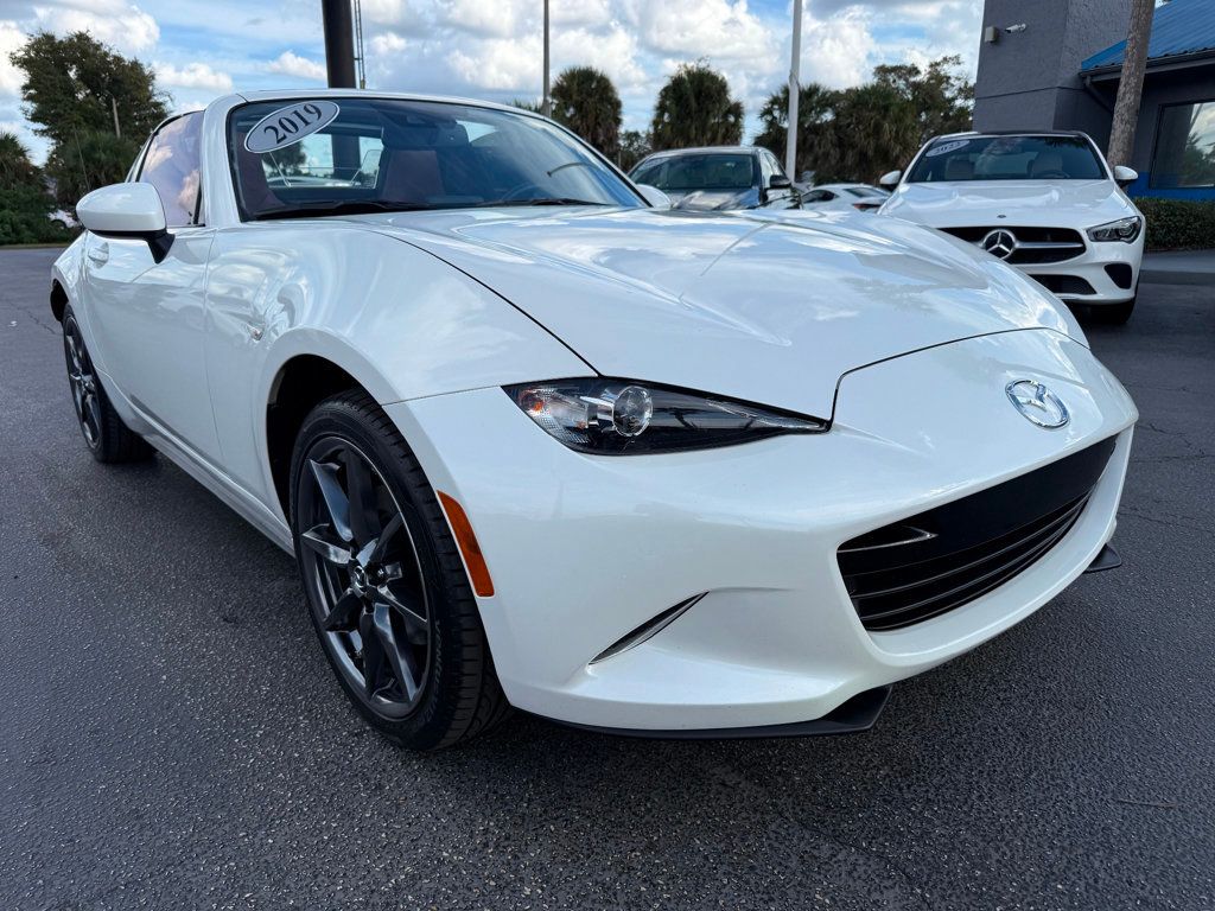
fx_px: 842
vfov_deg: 56.8
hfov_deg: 71.6
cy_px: 456
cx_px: 608
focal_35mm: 24
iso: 80
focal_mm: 6.76
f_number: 1.78
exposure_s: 1/4167
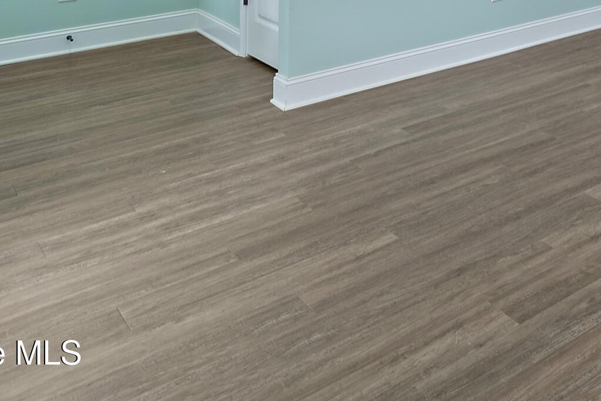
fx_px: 734
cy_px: -181
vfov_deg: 24.5
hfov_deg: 35.5
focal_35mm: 44
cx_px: 712
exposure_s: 1/3
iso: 100
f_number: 4.5
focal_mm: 10
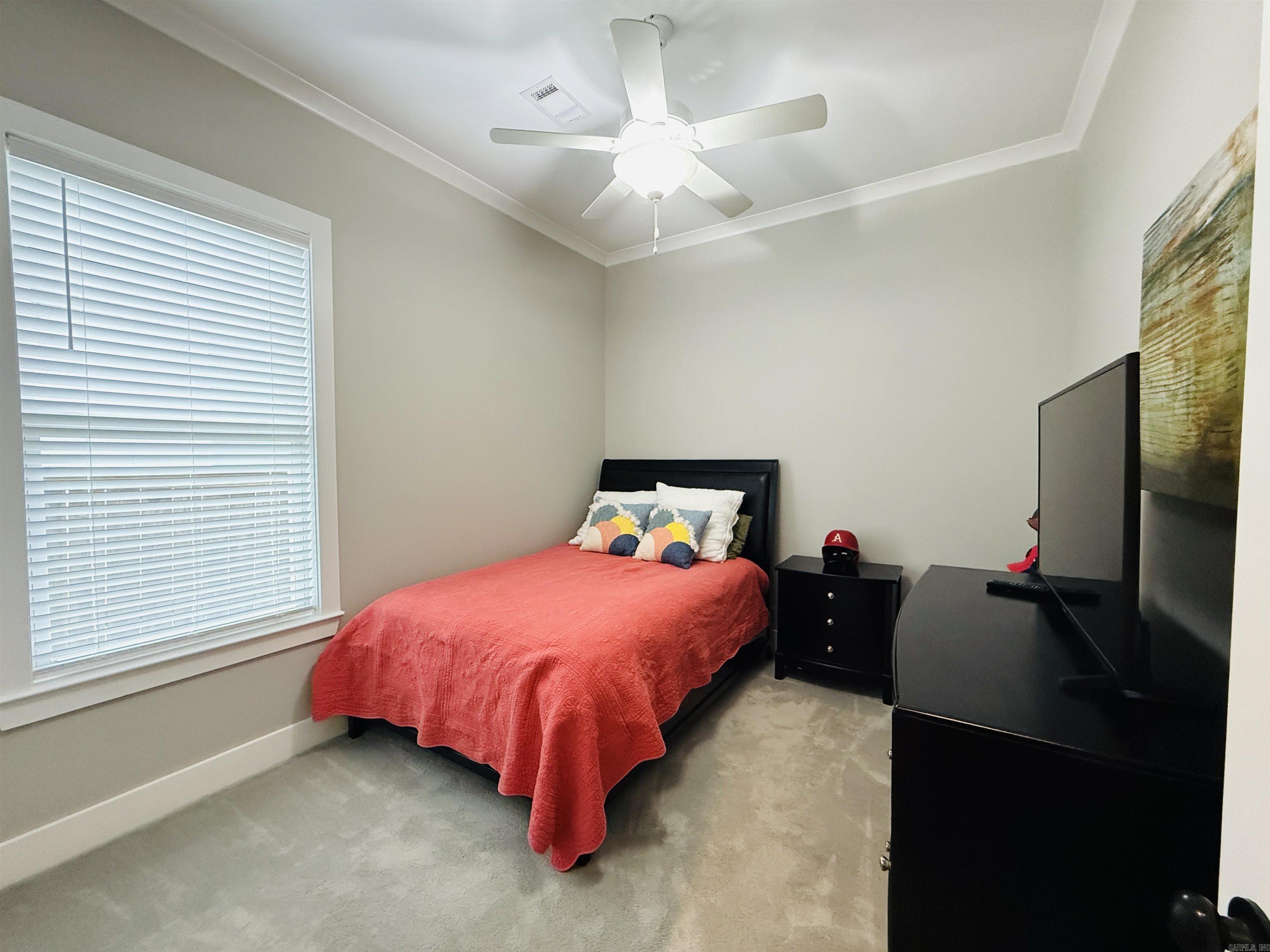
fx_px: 514
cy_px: 476
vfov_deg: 85.7
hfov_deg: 102.1
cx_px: 635
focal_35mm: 14
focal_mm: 2.22
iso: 640
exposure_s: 1/60
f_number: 2.2
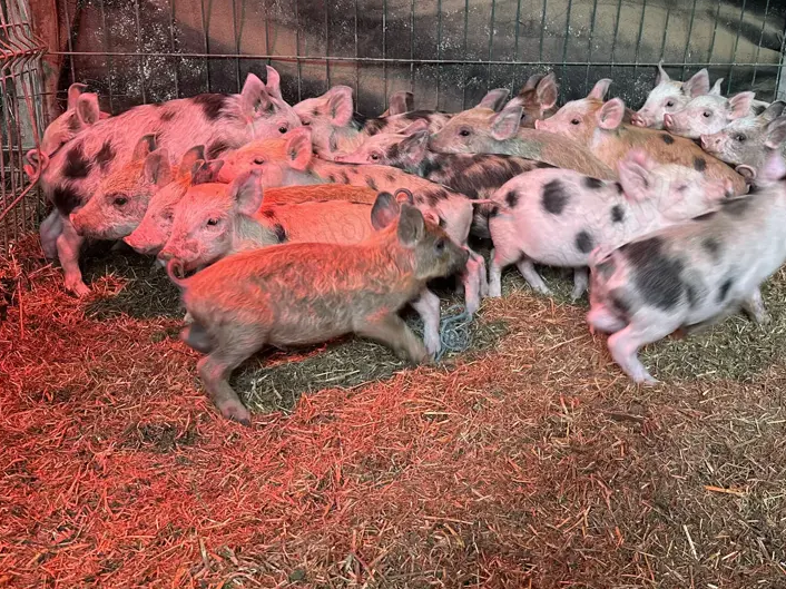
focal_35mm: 34
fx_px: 772
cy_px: 222
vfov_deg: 41.5
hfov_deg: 53.0
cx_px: 518
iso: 200
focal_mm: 6.86
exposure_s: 1/50
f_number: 1.78
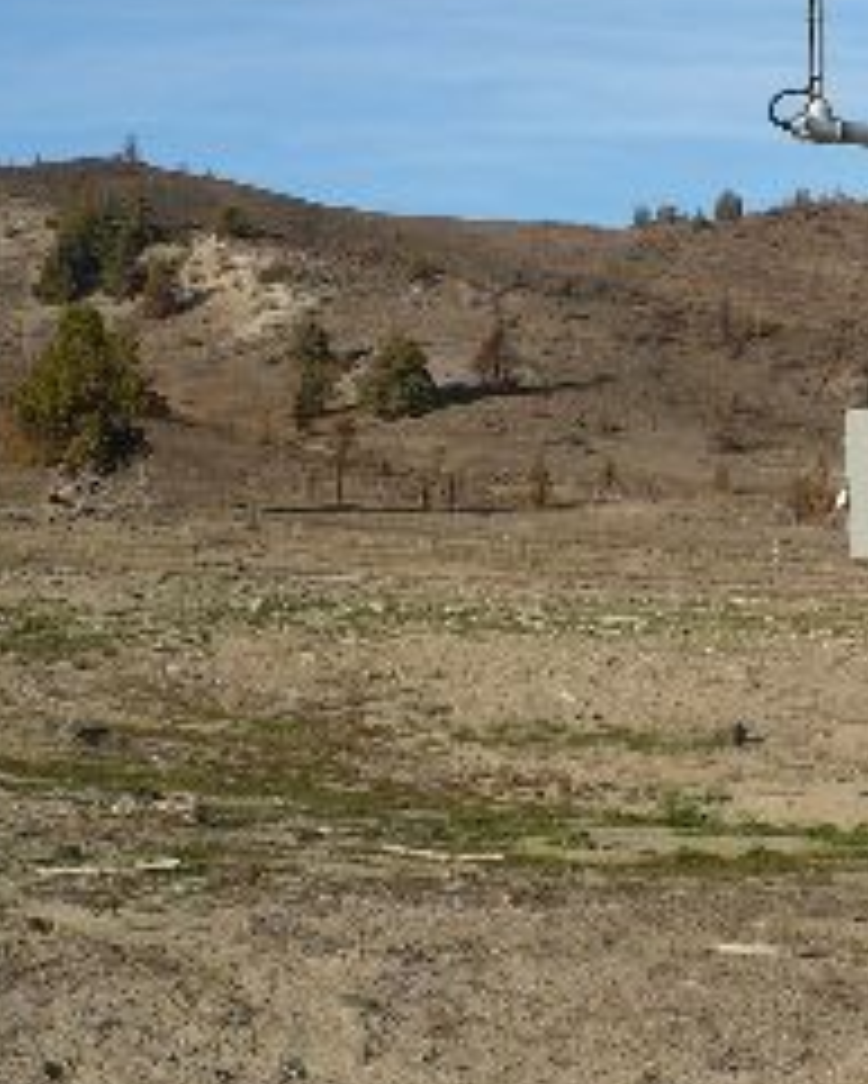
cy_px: 340
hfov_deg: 19.4
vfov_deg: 25.2
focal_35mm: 75
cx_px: 994
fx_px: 2407
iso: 100
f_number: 8
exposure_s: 1/200
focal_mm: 6.1
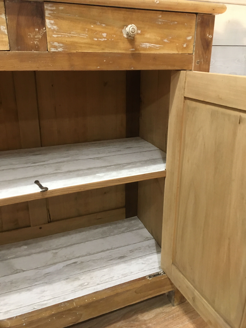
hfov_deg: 48.2
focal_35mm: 29
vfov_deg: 61.7
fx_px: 275
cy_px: 164
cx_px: 123
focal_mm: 4.15
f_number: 2.2
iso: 200
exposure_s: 1/20
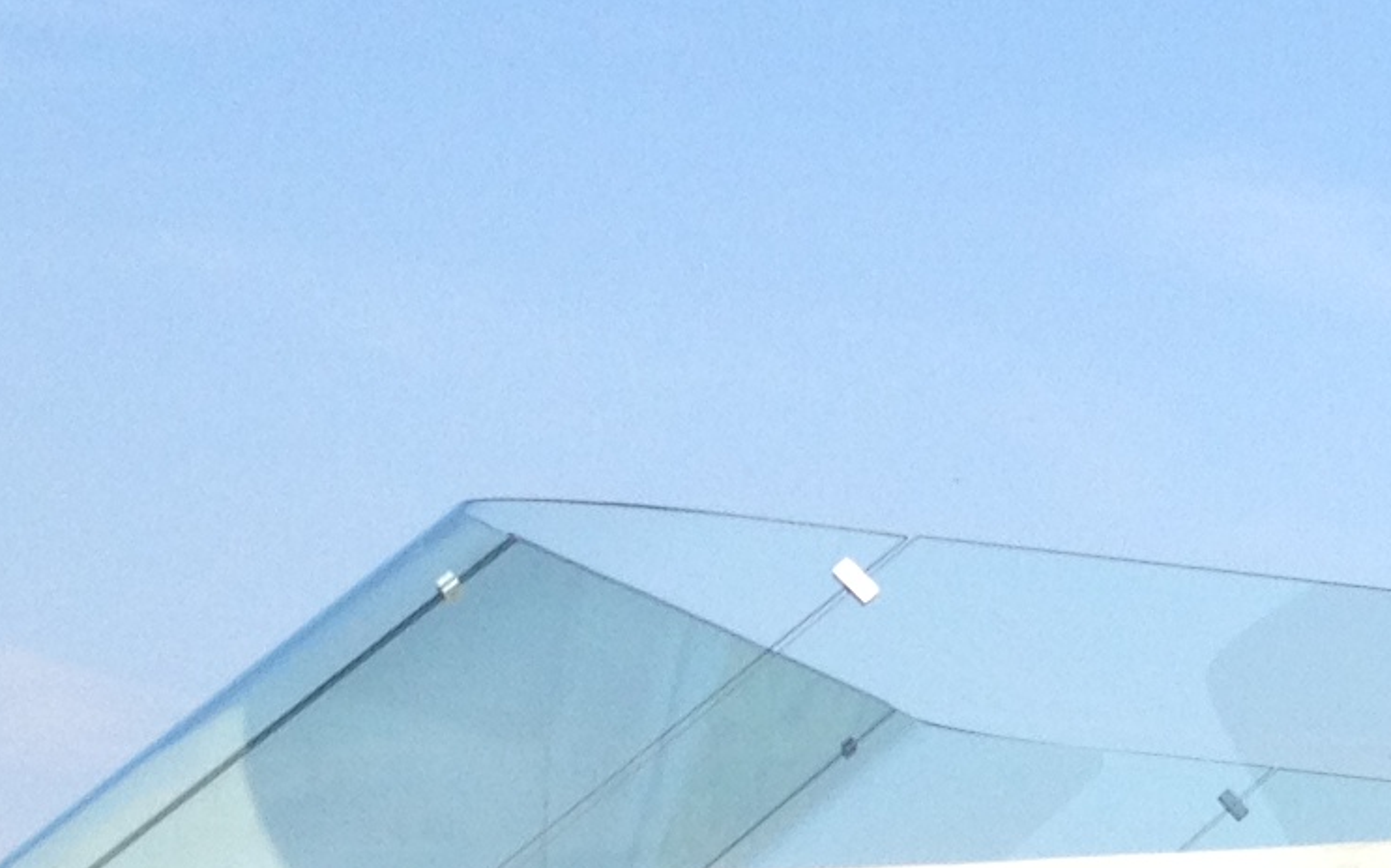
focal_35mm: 163
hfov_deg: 12.1
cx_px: 2250
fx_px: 6178
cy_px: 191
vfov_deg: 8.0
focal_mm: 4.28
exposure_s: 1/1022
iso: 50
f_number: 2.4
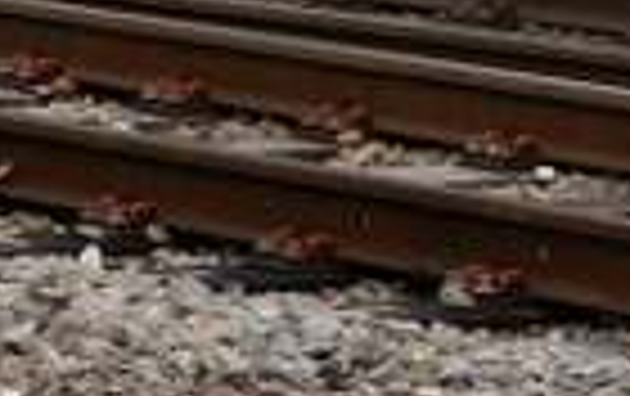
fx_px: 8306
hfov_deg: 4.1
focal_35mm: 483
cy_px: -1001
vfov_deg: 2.7
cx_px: -1652
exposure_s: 1/200
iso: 160
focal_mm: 29
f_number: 7.1
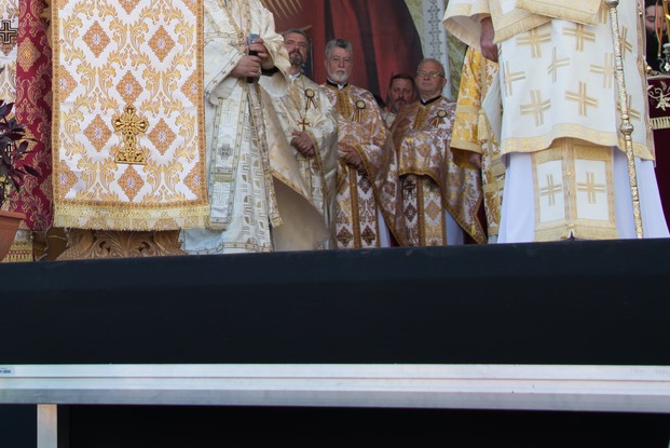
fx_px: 1806
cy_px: -68
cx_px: 103
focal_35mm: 97
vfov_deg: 13.8
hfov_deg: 20.7
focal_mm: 42
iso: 100
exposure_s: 1/50
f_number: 6.3
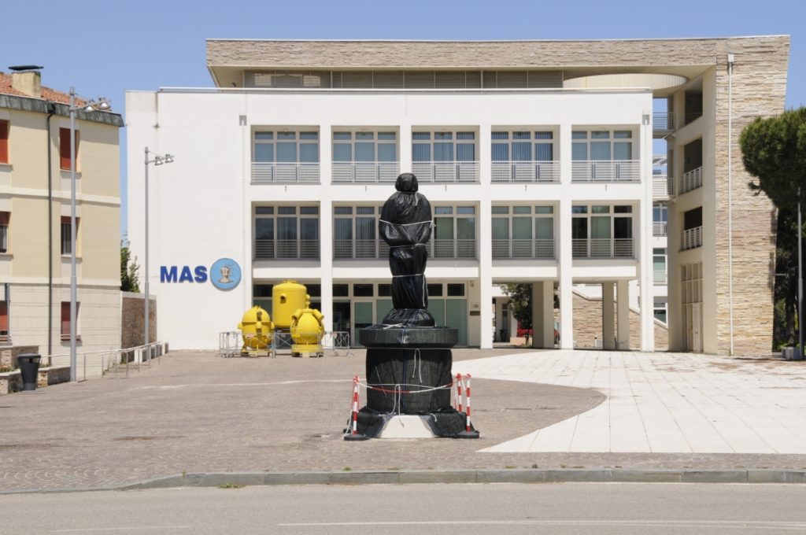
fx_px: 1744
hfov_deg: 26.0
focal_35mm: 78
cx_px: 403
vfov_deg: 17.4
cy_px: 268
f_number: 13
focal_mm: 52
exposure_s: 1/640
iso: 400
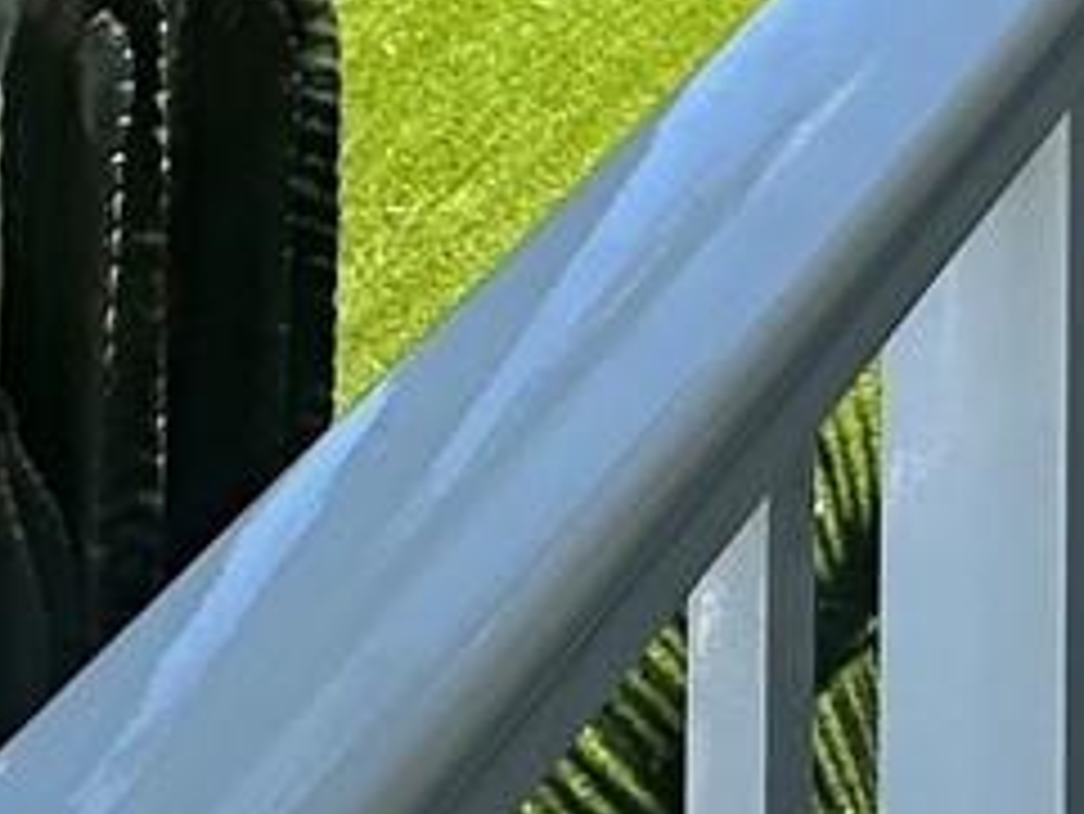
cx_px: 1214
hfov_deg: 20.1
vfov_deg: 10.4
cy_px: -1727
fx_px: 2914
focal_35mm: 93
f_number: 2.2
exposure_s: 1/1014
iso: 40
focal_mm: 2.22
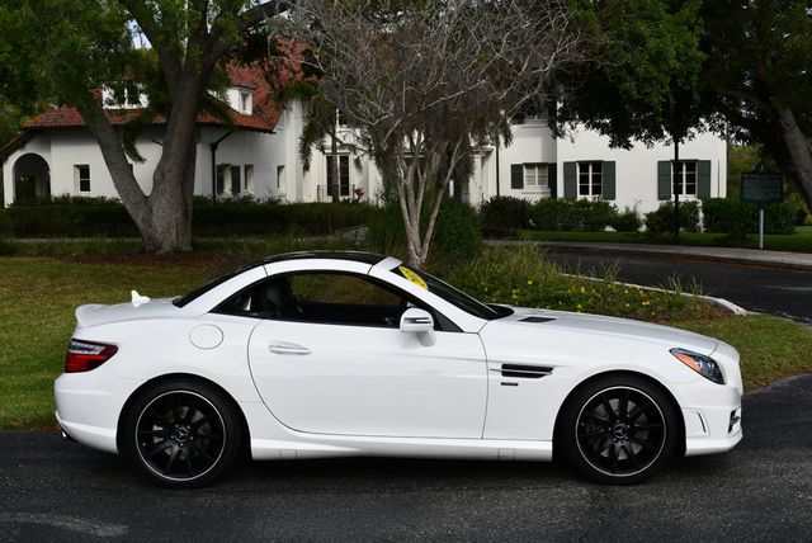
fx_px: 1309
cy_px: 272
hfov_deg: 34.5
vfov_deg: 23.4
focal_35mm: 58
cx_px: 406
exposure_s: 1/320
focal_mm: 29
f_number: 9
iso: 100
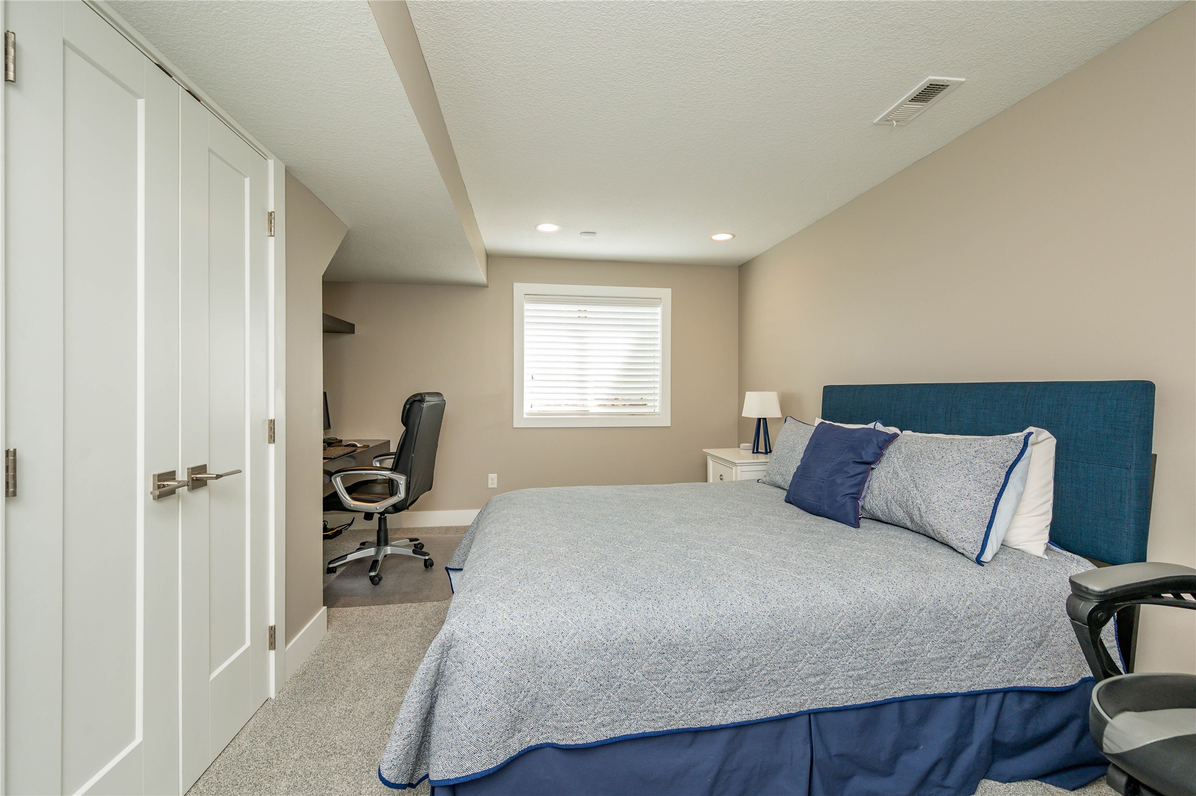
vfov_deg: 81.1
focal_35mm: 14
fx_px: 465
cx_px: 598
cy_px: 398
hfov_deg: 104.3
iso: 500
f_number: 9
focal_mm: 14
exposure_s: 1/100
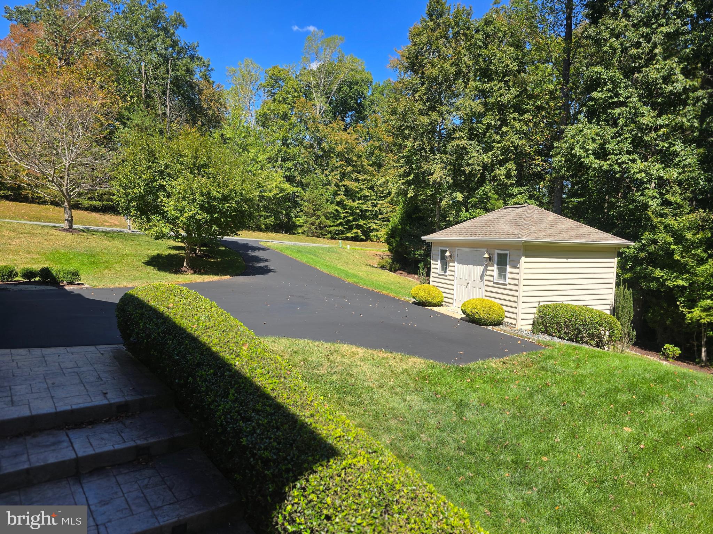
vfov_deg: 58.9
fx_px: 474
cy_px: 267
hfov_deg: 73.9
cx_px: 356
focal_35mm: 23
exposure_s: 1/521
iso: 12
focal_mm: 6.3
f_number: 1.7
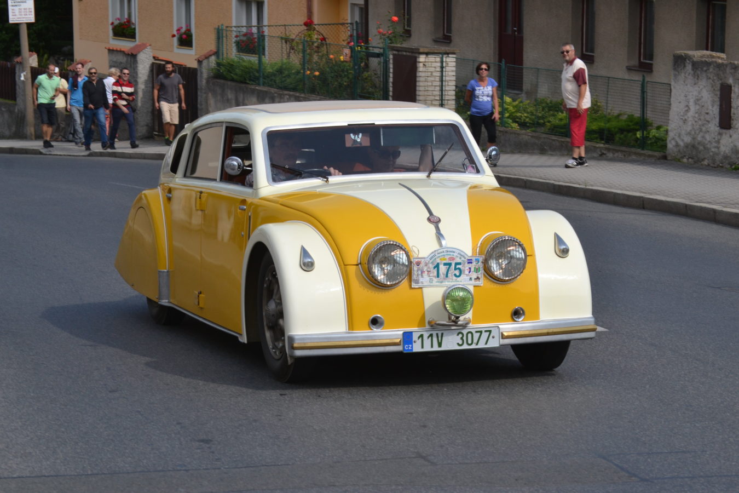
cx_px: 370
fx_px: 2309
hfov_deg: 18.2
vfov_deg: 12.2
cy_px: 246
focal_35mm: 112
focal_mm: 75
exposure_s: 1/640
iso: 400
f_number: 9
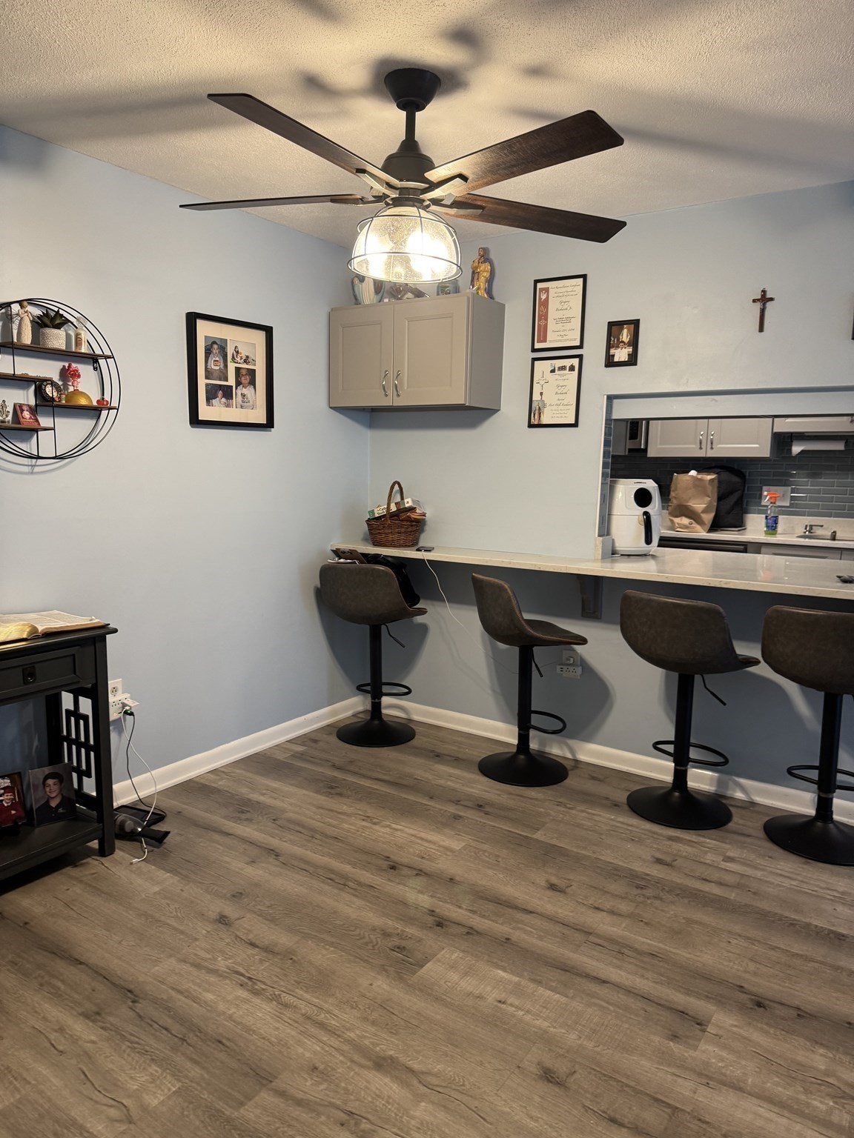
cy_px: 569
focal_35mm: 24
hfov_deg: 56.8
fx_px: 789
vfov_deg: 71.6
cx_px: 427
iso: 200
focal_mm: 6.76
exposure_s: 1/60
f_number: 1.78
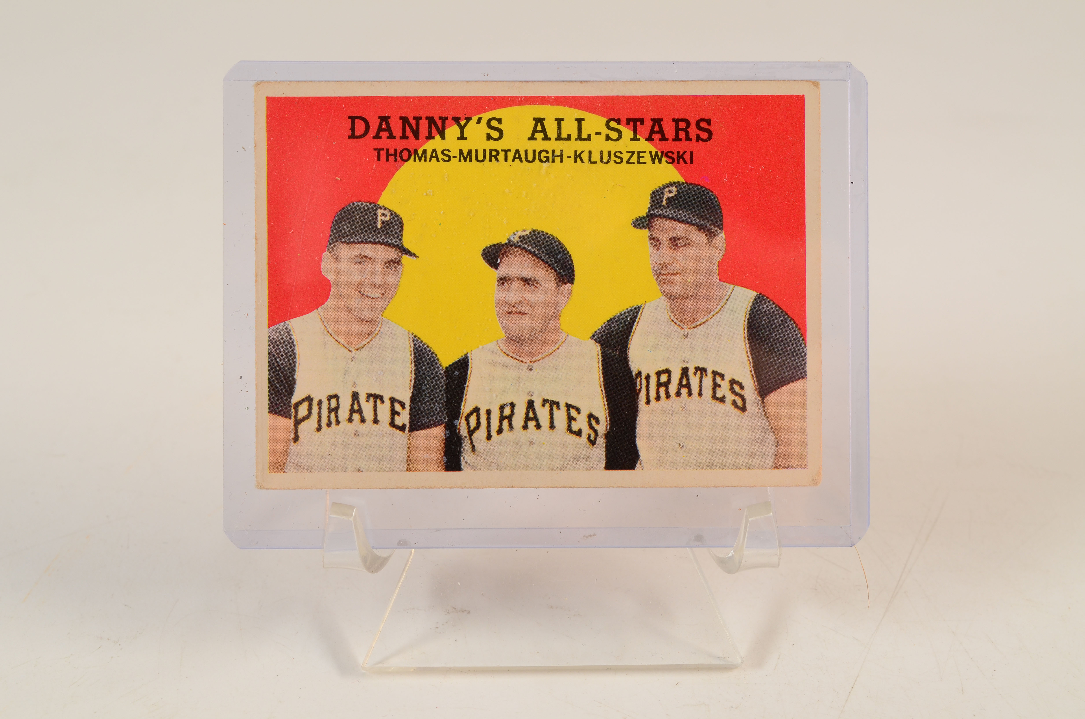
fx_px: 2166
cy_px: 360
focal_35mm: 72
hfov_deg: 28.1
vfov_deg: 18.8
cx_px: 542
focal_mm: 48
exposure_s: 1/160
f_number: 13
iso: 200
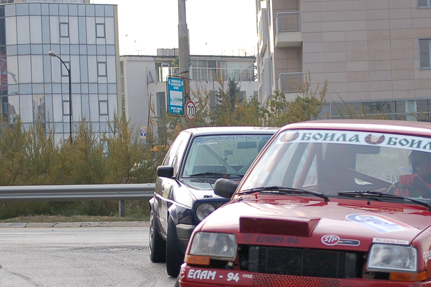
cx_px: 337
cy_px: 180
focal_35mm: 203
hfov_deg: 10.1
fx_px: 2431
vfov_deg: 6.7
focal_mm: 55
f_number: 4
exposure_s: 1/1000
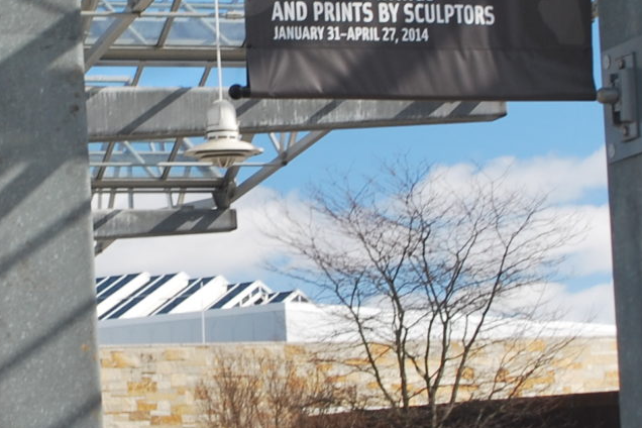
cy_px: 22
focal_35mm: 145
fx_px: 2586
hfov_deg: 14.0
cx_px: 74
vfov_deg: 9.4
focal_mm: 24
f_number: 5.6
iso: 100
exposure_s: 1/125
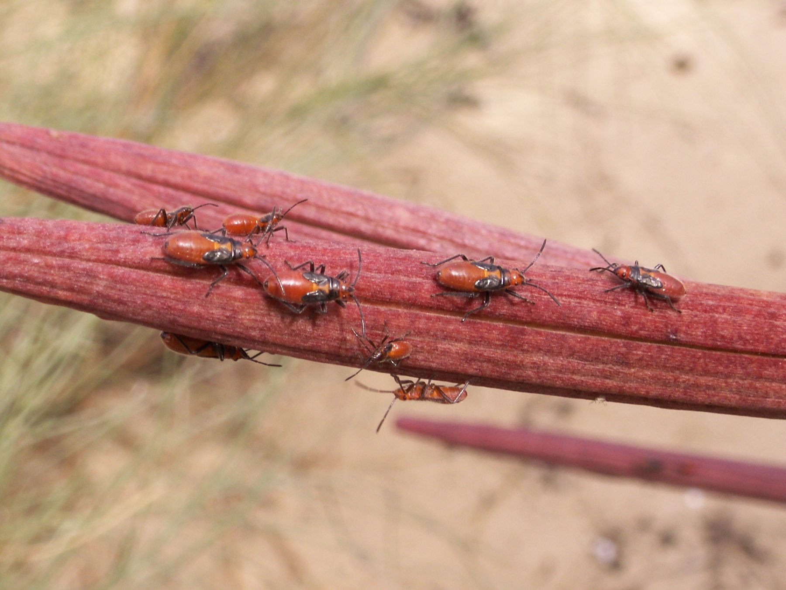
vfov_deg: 23.7
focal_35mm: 62
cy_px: 295
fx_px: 1408
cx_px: 393
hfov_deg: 31.2
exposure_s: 1/100
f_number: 5.6
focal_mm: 10.3
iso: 50
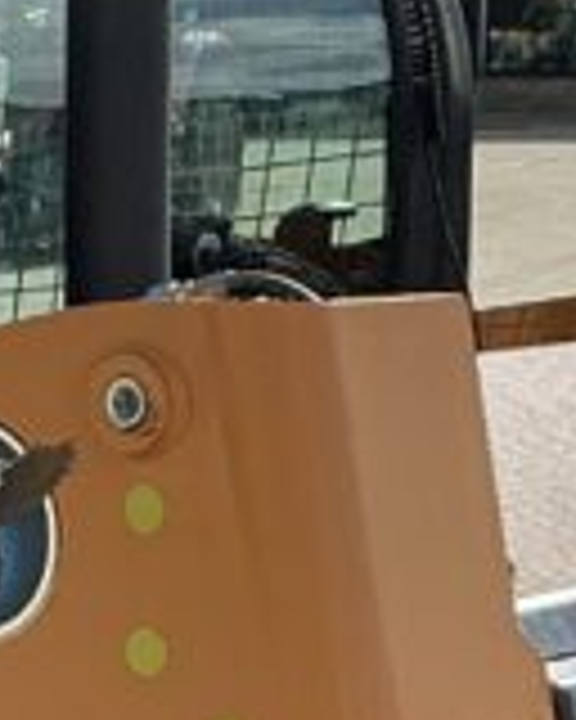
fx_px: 3729
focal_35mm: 175
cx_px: 162
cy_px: 814
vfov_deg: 10.9
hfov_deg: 8.8
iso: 25
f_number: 1.8
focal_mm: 3
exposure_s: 1/1786
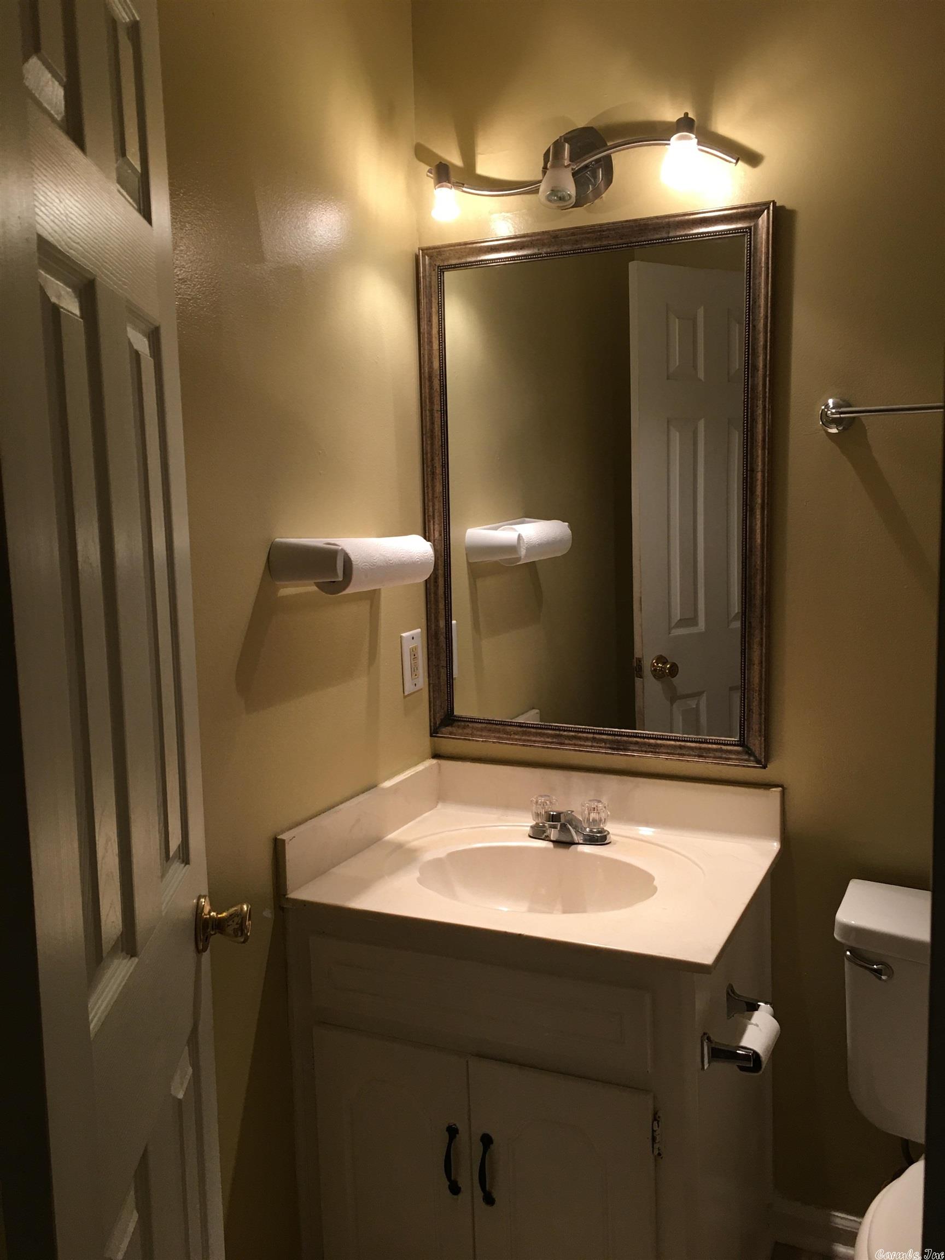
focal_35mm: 29
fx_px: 1056
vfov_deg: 61.7
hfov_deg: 48.2
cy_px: 630
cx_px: 472
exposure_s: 1/15
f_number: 2.2
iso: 32
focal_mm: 4.15
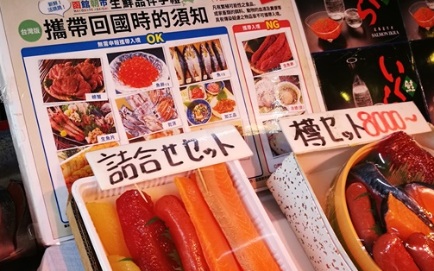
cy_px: 169
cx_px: 154
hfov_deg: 47.6
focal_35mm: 41
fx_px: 485
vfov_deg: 31.1
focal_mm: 4.5
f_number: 2.2
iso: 125
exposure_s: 1/50
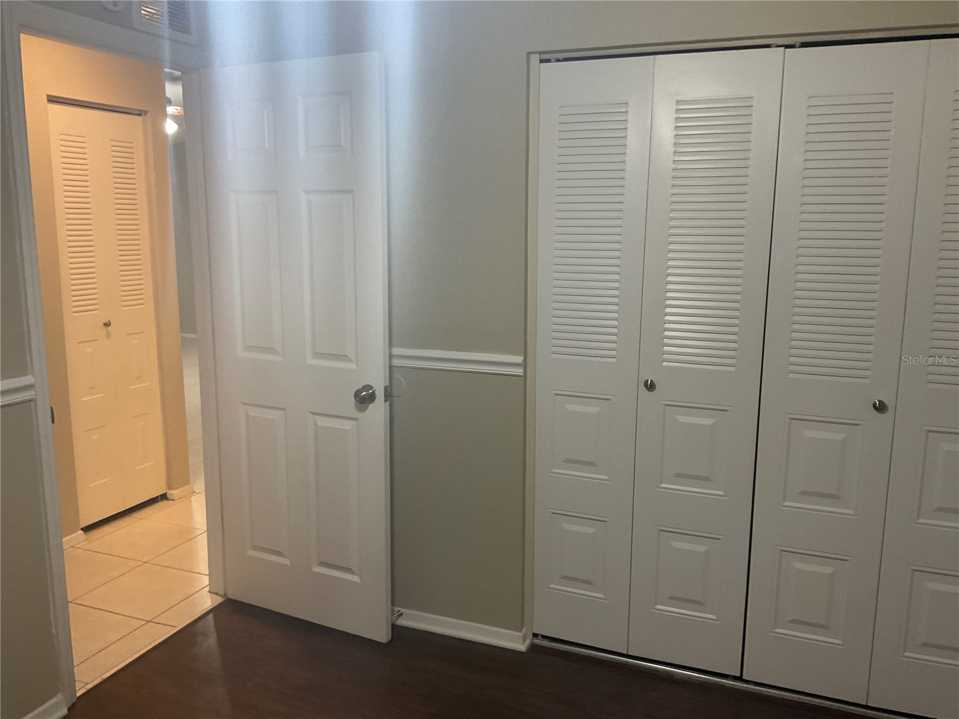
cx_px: 480
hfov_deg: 61.7
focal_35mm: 29
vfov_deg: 48.2
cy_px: 360
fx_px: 803
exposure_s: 1/60
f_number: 1.8
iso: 125
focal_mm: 3
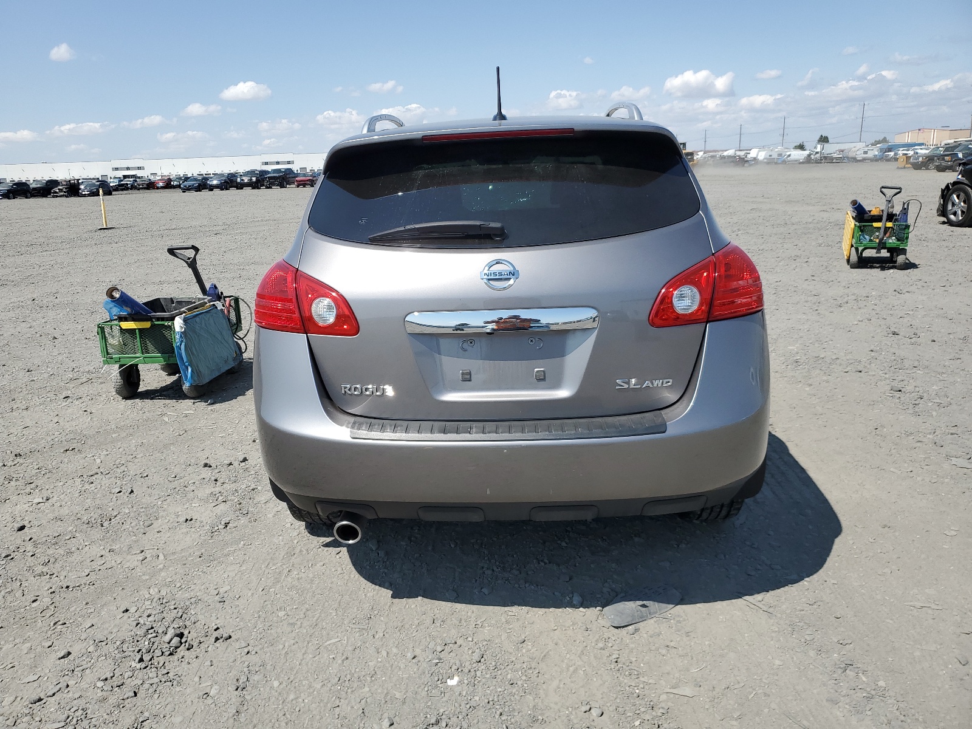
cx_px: 486
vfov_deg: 53.1
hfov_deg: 67.3
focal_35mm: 26
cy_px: 364
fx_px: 730
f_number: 1.5
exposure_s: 1/3333
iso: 50
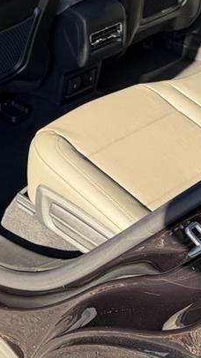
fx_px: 626
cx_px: -121
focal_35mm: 66
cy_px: 75
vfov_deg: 31.1
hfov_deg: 16.3
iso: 80
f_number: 1.78
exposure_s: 1/322
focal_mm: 6.76
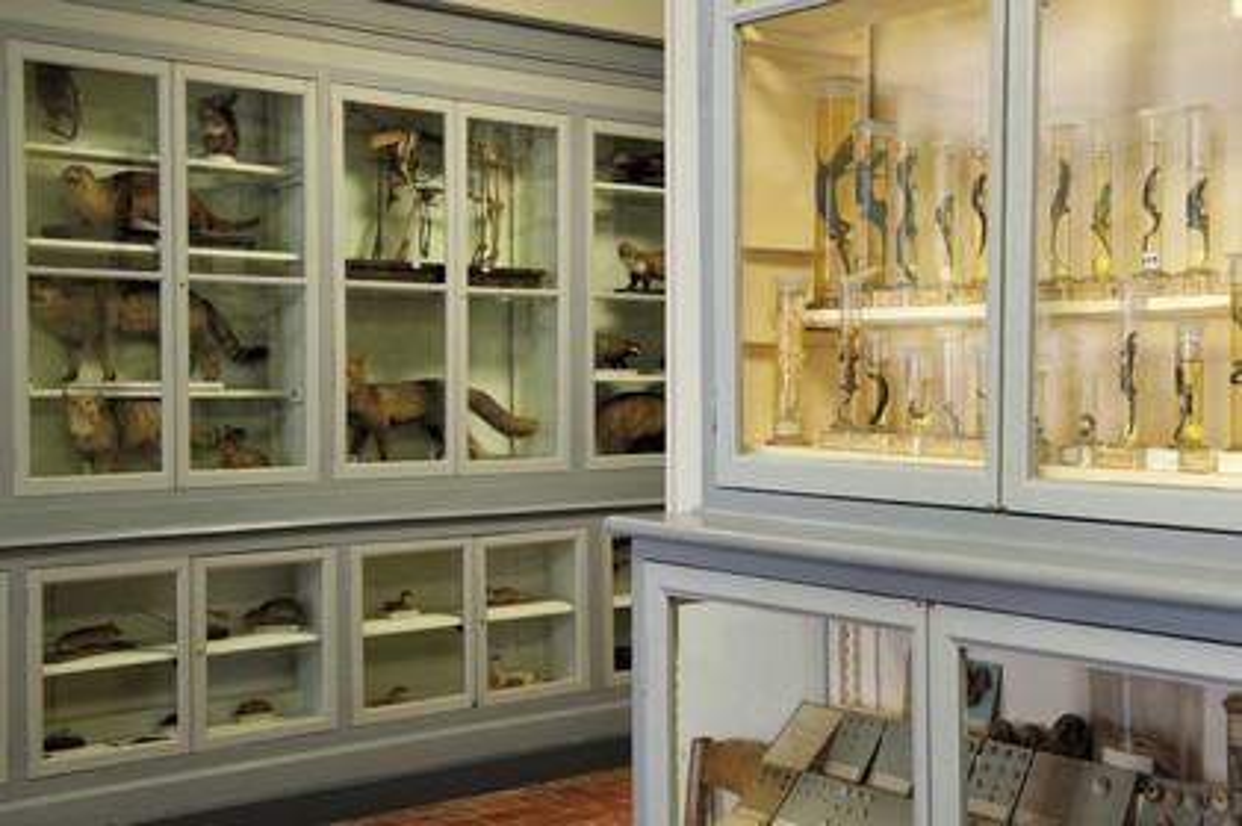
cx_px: 621
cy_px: 413
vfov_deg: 28.0
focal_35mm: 48
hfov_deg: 41.1
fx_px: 1655
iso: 200
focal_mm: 48
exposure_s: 1/2
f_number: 9
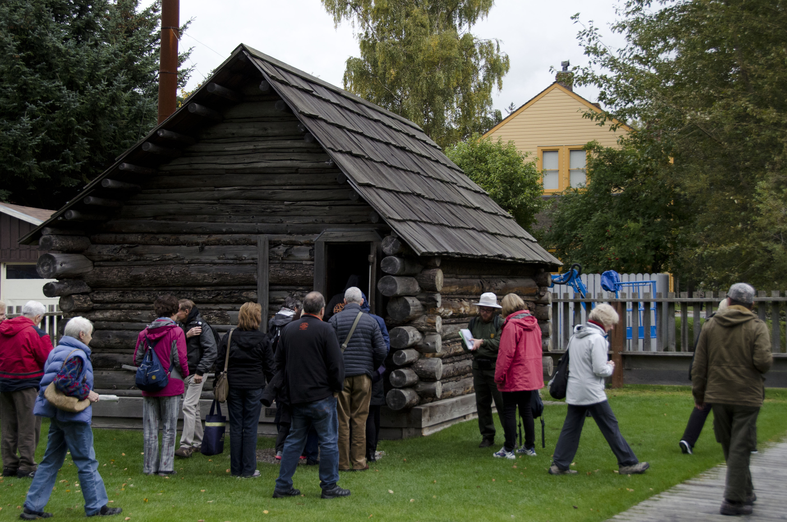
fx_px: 1178
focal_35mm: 54
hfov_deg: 36.9
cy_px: 261
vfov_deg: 25.0
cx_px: 394
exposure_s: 1/1250
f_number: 5.6
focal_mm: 36
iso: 1000
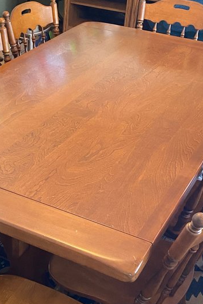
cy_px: 206
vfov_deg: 34.1
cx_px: 55
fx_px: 490
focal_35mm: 58
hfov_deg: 23.2
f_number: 1.8
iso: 320
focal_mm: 4.25
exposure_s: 1/60
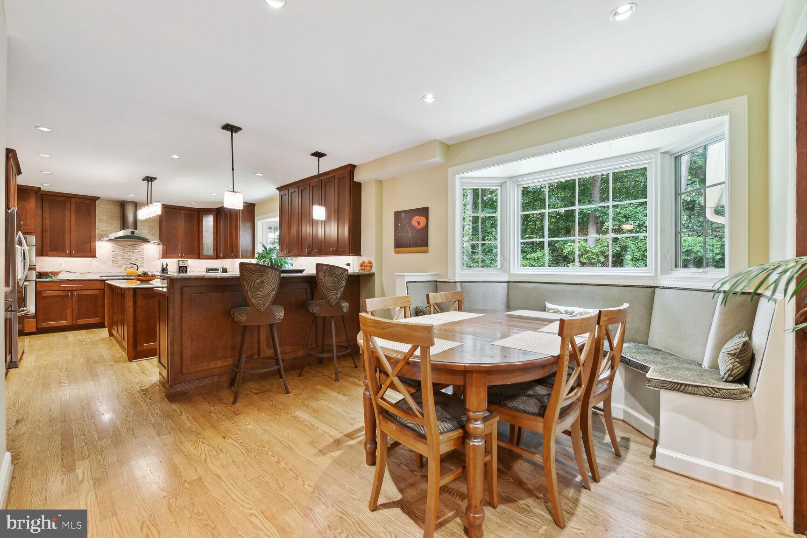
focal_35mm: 14
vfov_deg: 81.2
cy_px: 269
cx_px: 404
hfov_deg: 104.3
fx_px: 314
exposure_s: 1/4
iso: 200
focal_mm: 14
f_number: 8
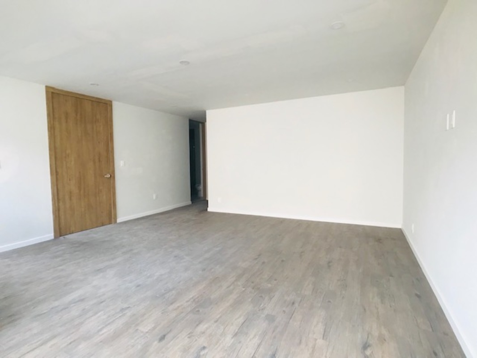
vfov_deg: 49.8
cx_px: 238
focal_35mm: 28
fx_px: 386
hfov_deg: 63.4
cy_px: 179
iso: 25
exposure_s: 1/40
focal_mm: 3.99
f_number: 1.8
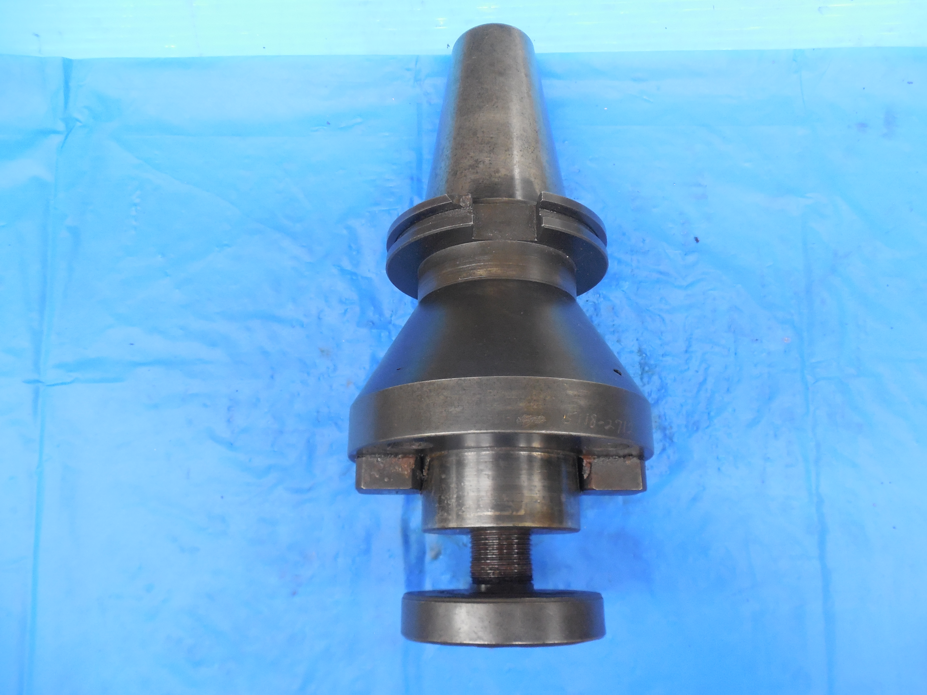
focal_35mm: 25
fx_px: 669
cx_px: 464
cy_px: 348
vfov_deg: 54.9
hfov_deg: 69.4
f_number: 3.3
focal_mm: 4.5
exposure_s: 1/15
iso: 400
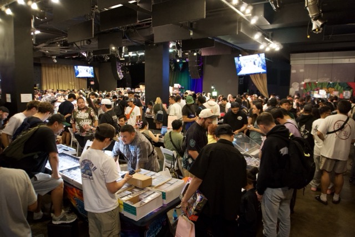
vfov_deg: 53.2
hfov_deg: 73.7
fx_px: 237
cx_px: 178
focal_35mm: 24
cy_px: 118
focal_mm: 16
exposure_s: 1/100
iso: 4000
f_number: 3.5
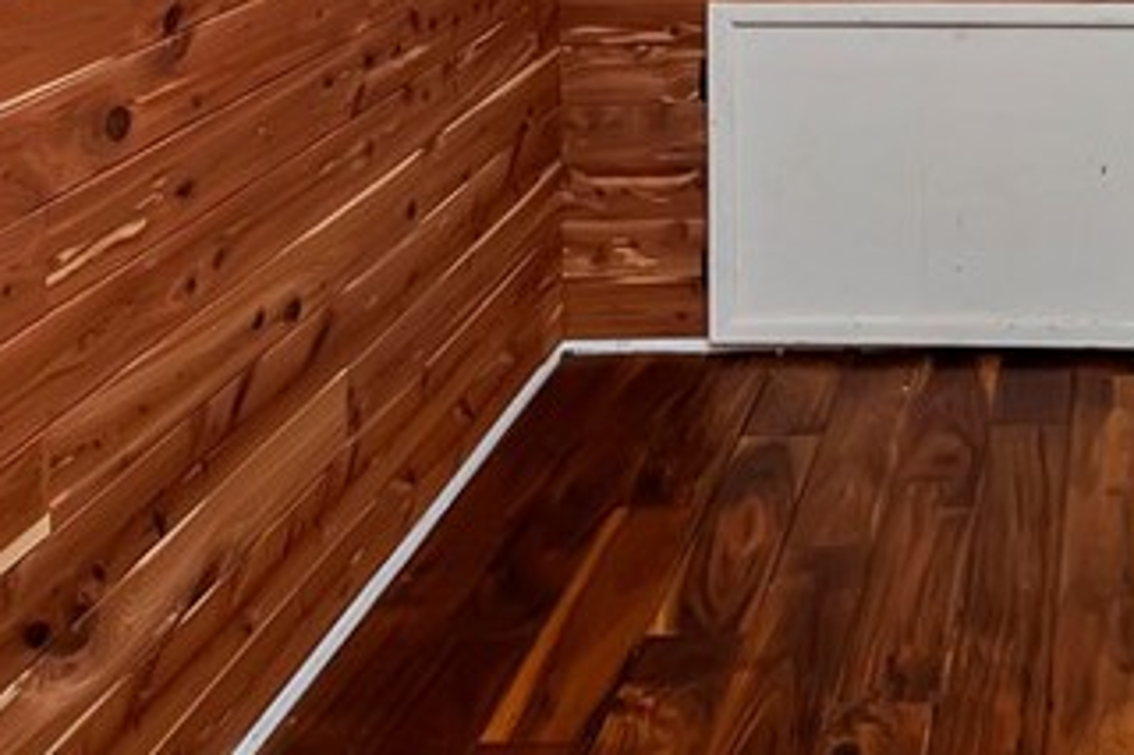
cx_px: 1155
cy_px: -356
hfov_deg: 36.6
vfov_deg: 23.1
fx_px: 1511
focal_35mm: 48
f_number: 8
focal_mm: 10
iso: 400
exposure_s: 1/30
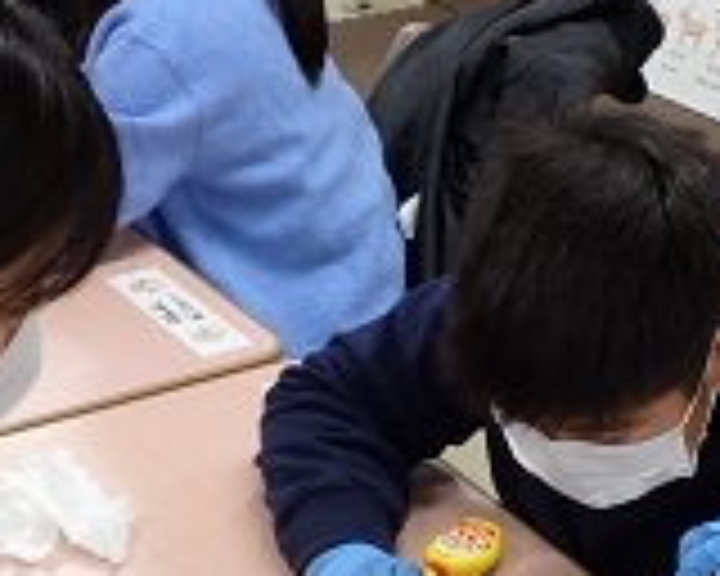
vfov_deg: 16.6
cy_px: 475
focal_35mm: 92
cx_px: 504
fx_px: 1960
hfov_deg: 20.7
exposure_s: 1/125
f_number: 2.5
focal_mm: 6.37
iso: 200
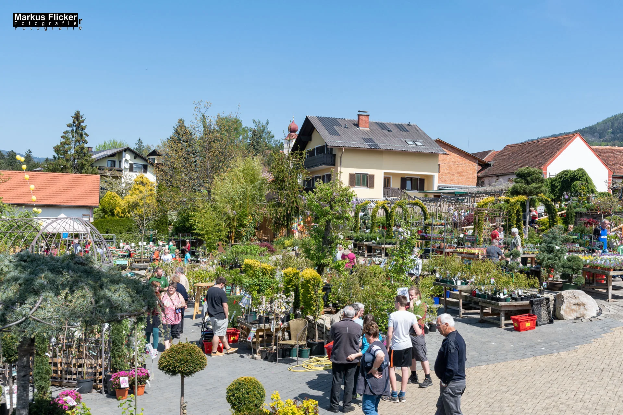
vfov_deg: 36.9
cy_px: 208
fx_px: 623
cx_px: 312
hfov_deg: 53.1
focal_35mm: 36
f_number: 9
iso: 200
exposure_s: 1/320
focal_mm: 24
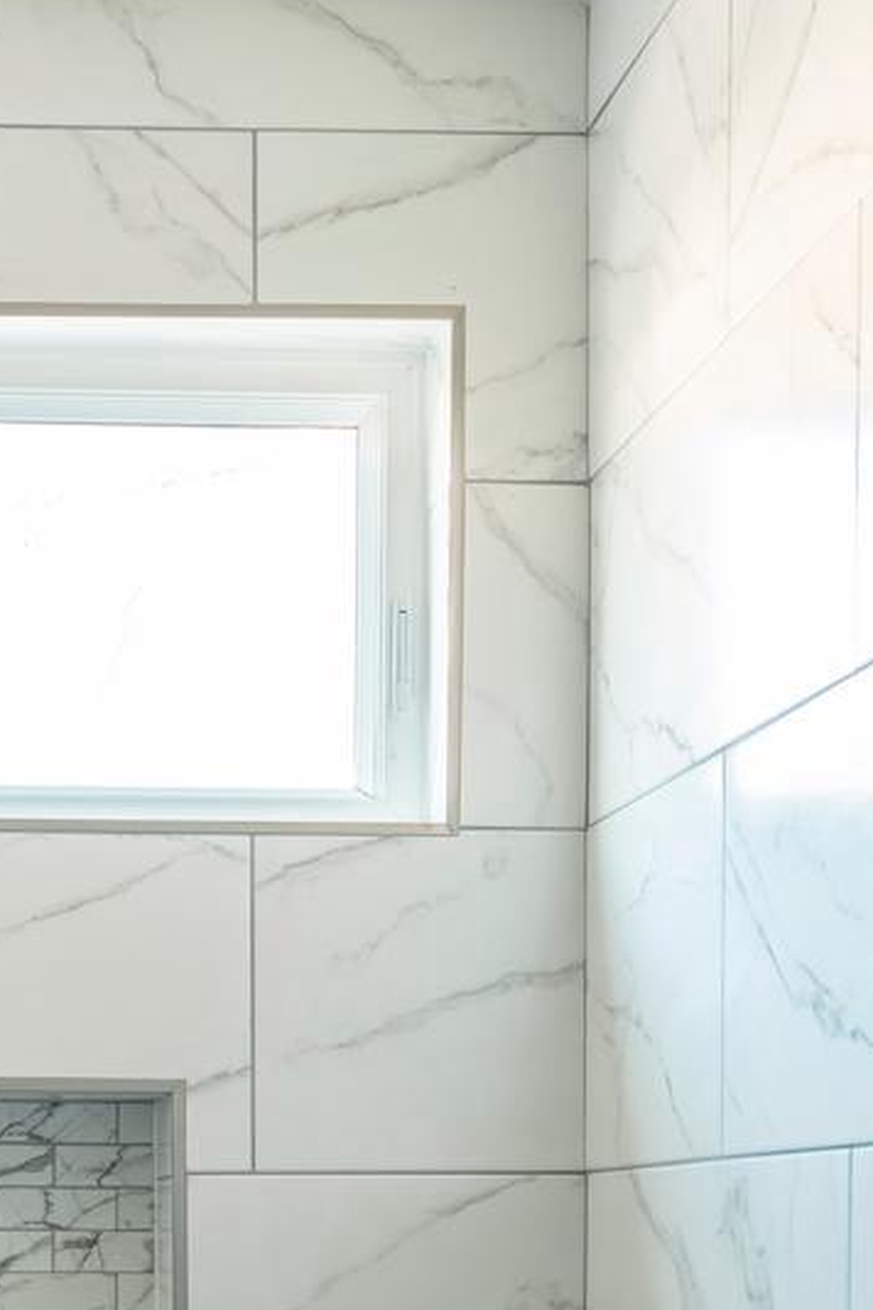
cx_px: -34
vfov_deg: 27.5
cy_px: 1312
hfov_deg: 19.1
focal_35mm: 69
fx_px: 2510
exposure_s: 1/60
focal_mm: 24
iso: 400
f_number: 2.8
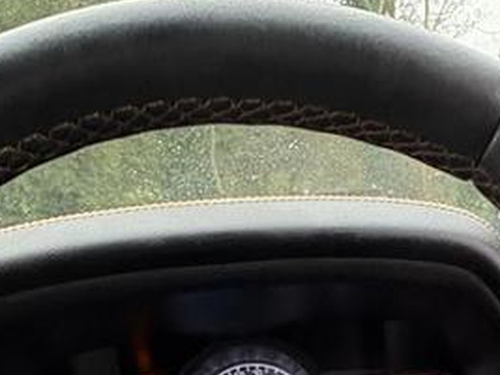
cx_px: 333
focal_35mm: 47
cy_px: 591
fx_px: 679
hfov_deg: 40.0
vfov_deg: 23.4
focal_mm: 2.22
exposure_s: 1/94
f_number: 2.2
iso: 200
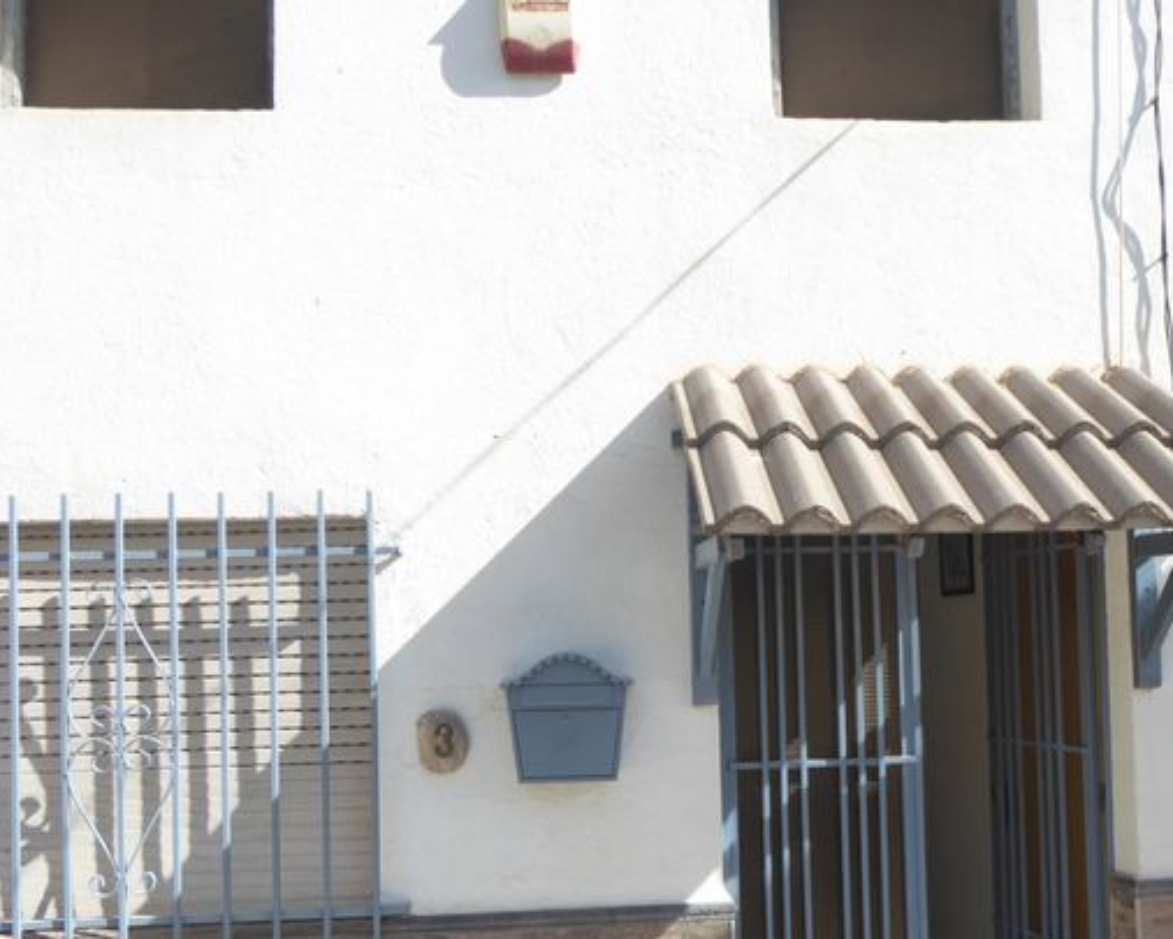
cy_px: 594
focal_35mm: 34
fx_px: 1181
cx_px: 680
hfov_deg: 52.6
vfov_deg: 43.0
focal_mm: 4.3
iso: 125
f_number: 3.3
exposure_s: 1/500
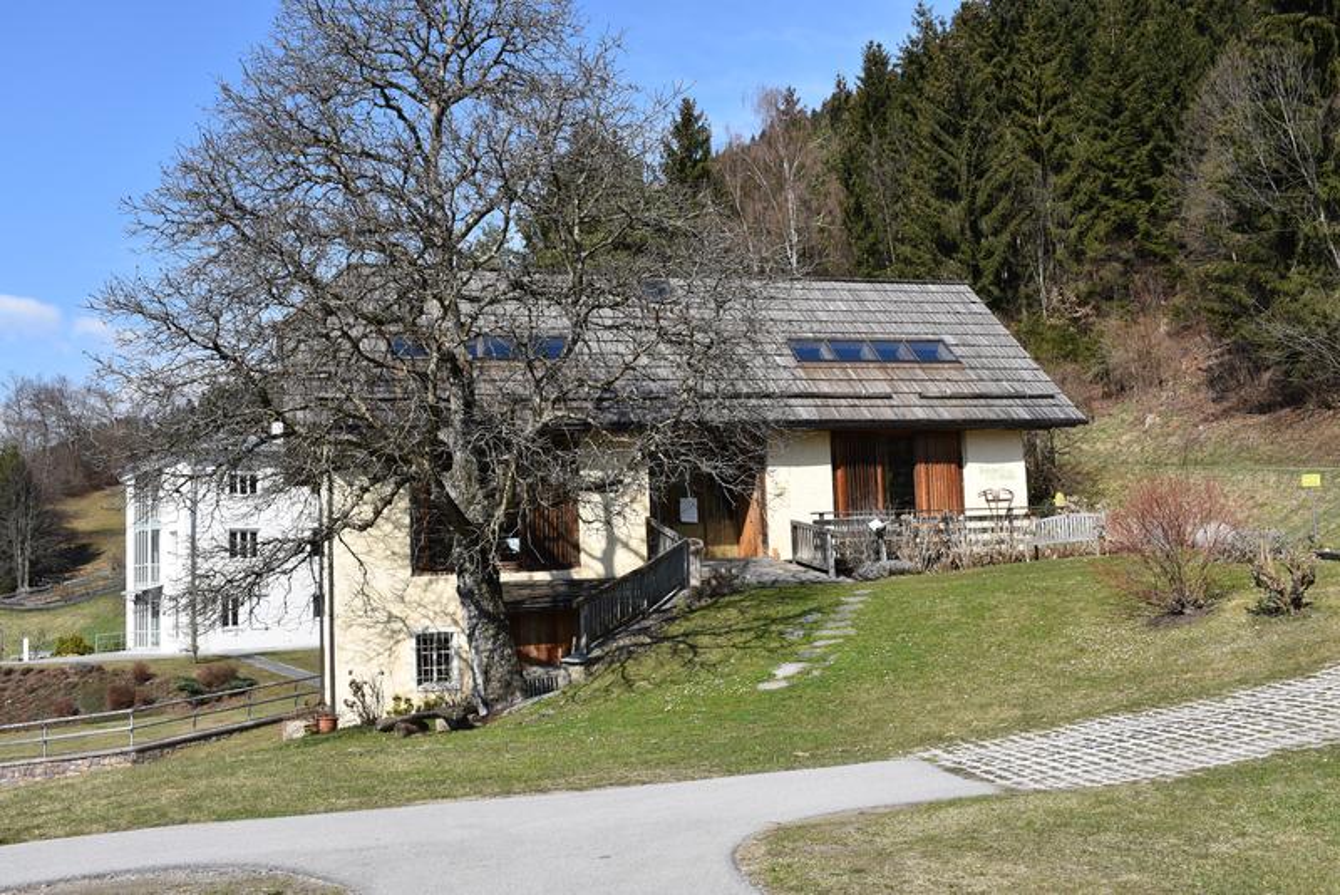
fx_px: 1340
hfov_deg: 53.1
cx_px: 670
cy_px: 448
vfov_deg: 36.9
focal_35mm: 36
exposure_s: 1/500
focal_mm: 24
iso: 180
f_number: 8
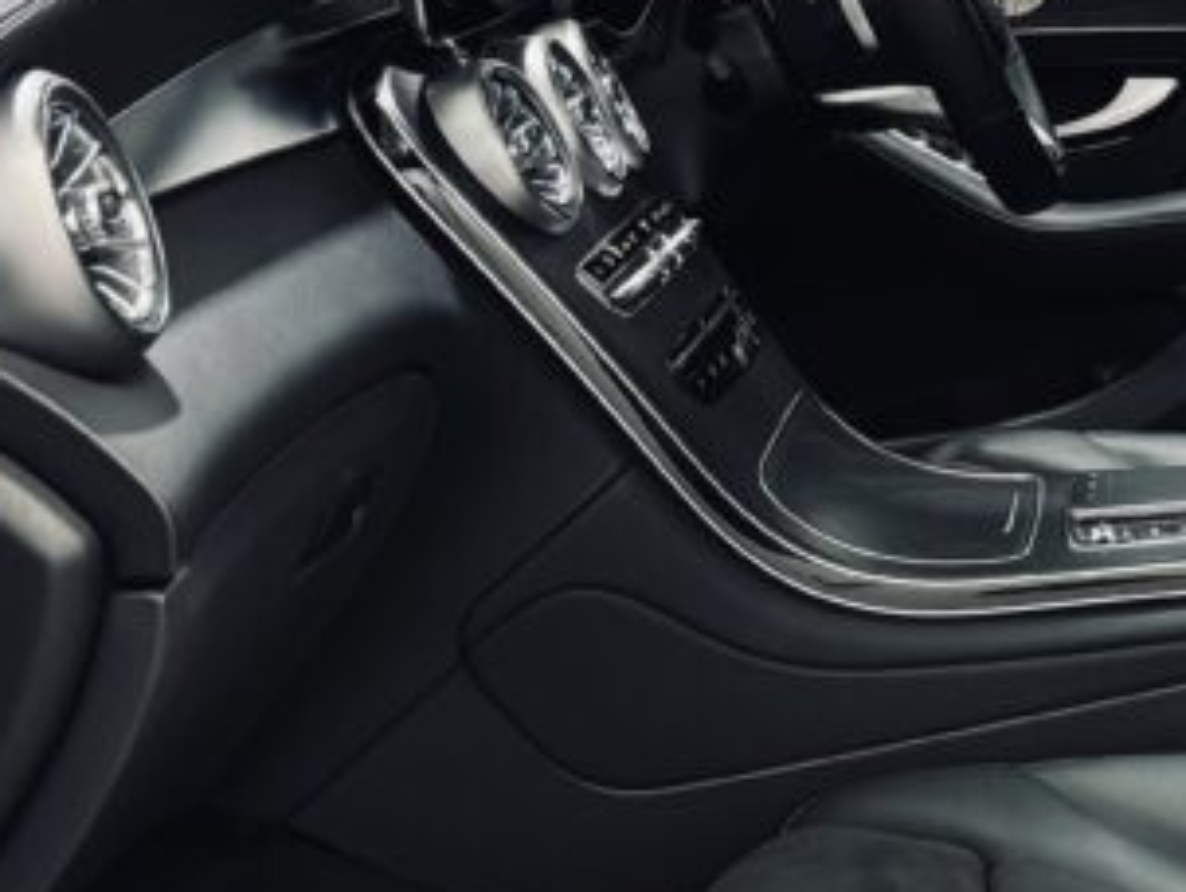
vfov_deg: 17.0
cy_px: 616
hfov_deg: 21.9
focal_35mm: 87
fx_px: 2984
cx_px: 1096
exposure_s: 1/50
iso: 250
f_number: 1.78
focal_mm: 6.86
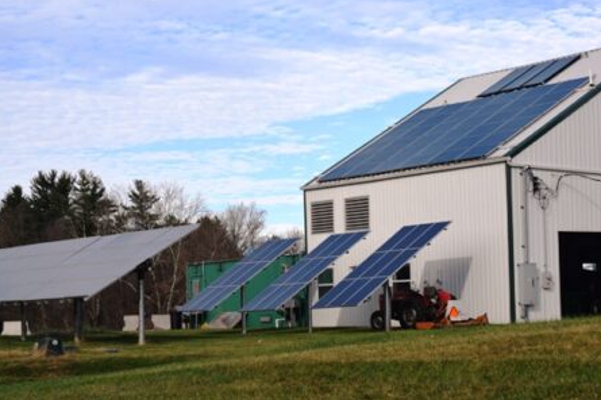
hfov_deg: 24.3
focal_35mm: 84
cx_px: 298
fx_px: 1393
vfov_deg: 16.3
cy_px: 199
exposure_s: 1/320
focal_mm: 55
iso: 200
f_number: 9
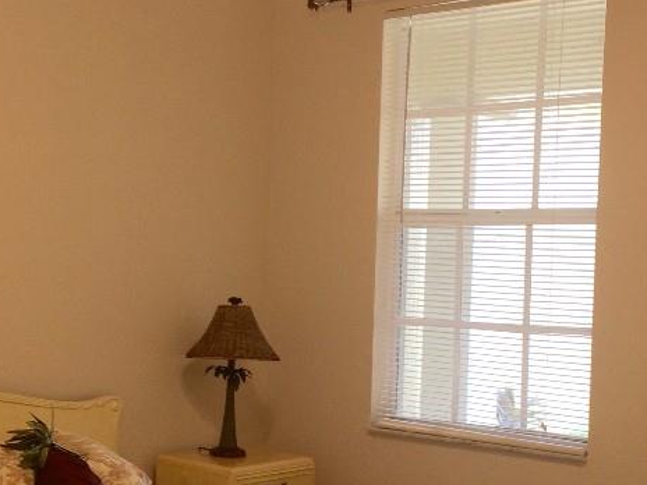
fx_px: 1196
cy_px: 332
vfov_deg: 22.8
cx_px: 271
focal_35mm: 64
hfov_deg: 30.2
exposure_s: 1/30
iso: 40
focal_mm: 4.15
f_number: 2.2
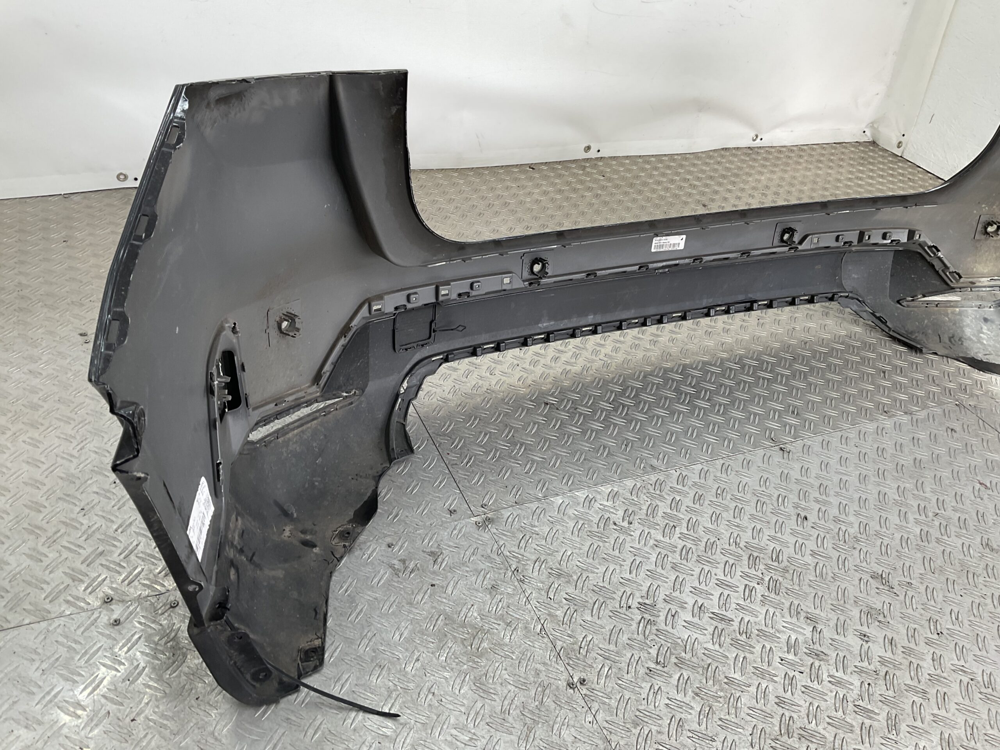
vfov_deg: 48.2
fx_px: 838
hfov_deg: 61.7
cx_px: 500
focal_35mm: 29
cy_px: 375
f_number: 1.8
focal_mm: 3
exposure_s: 1/120
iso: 20
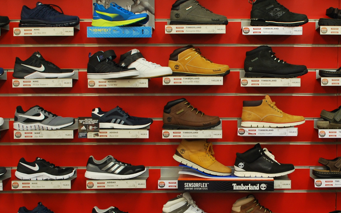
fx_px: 585
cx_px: 231
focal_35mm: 63
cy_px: 149
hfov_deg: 32.2
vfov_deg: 20.5
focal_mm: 18
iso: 220
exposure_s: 1/30
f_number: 3.8
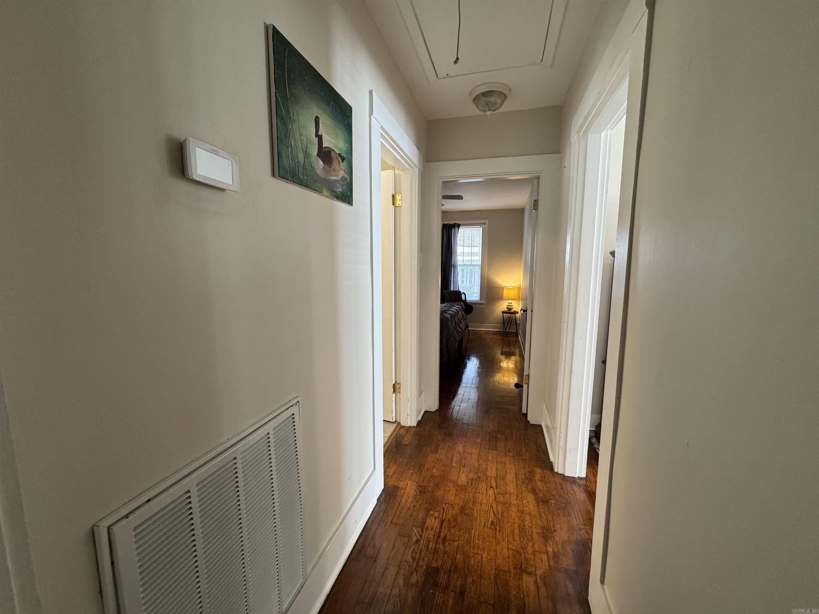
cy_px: 307
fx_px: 331
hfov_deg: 102.1
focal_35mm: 14
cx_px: 410
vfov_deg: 85.7
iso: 320
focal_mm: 2.22
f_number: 2.2
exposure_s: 1/120
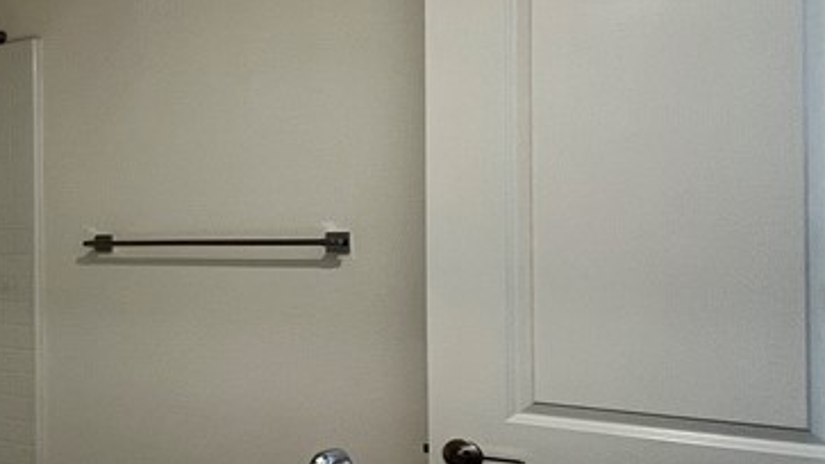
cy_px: 252
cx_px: -284
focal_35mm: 40
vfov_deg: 29.7
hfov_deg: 33.7
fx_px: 875
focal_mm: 1.57
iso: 200
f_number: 1.8
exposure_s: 1/120
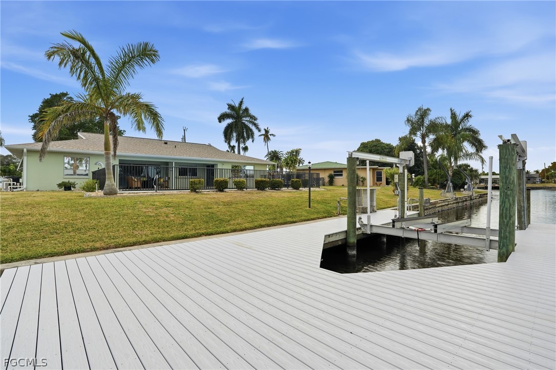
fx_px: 247
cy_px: 185
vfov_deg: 73.7
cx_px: 278
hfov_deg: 96.8
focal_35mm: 16
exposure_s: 1/2500
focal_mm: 16
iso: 200
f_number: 9
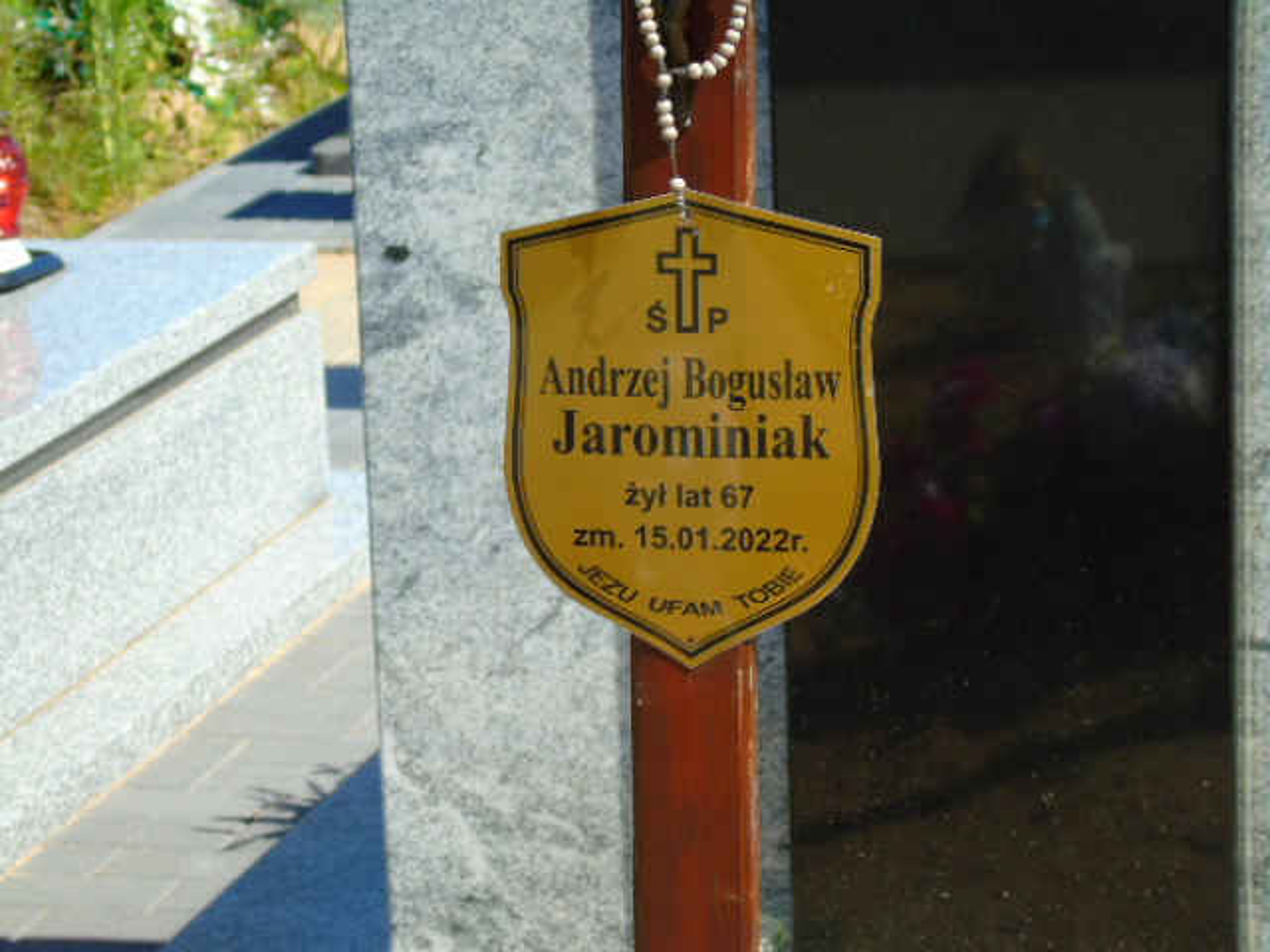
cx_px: 635
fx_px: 4549
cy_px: 476
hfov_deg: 15.9
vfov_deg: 12.0
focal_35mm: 124
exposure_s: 1/400
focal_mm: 22
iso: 80
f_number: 4.6
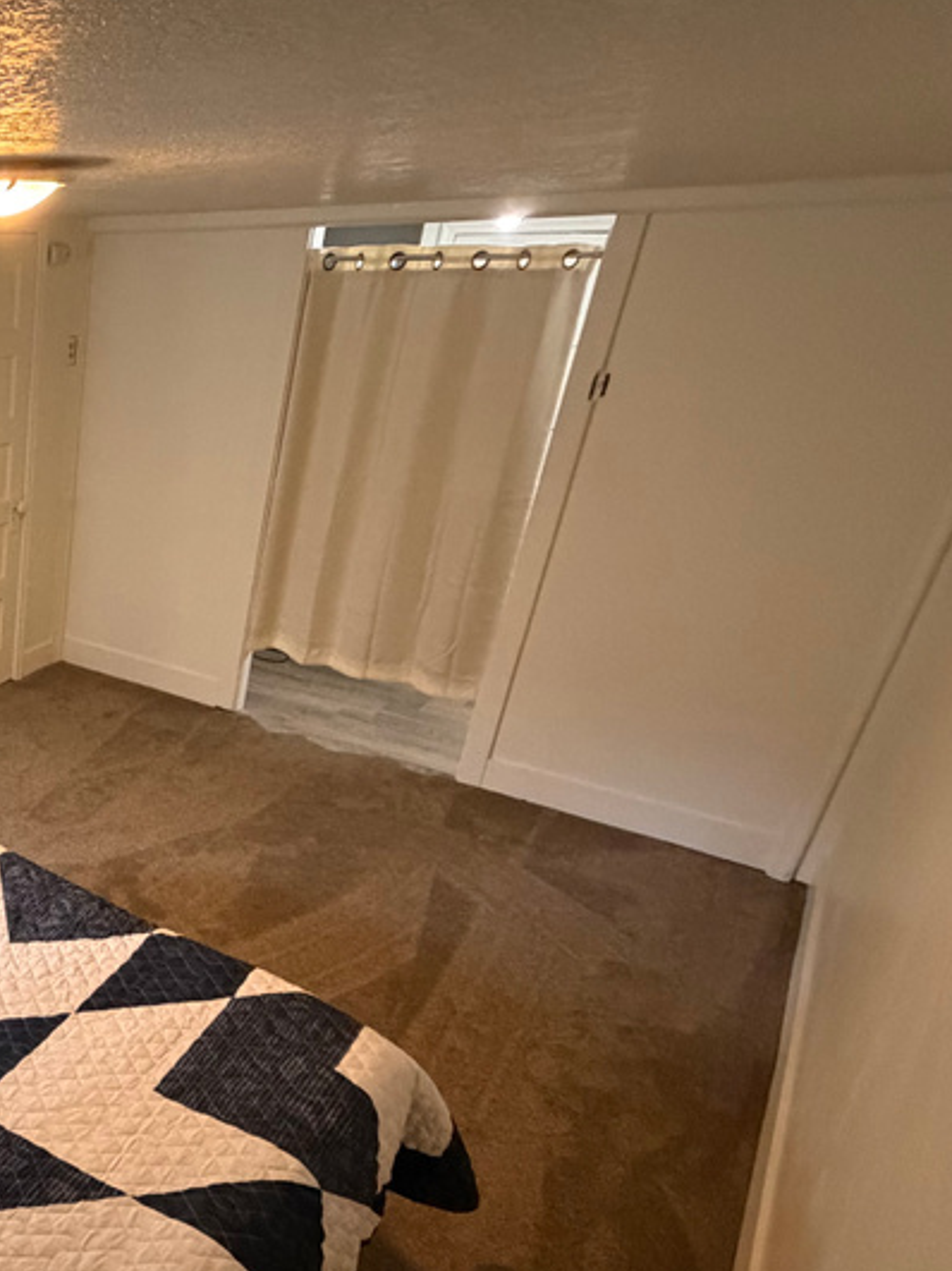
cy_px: 730
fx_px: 990
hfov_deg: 40.4
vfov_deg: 65.0
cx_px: -120
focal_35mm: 27
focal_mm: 2.22
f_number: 2.2
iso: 1000
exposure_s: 1/60
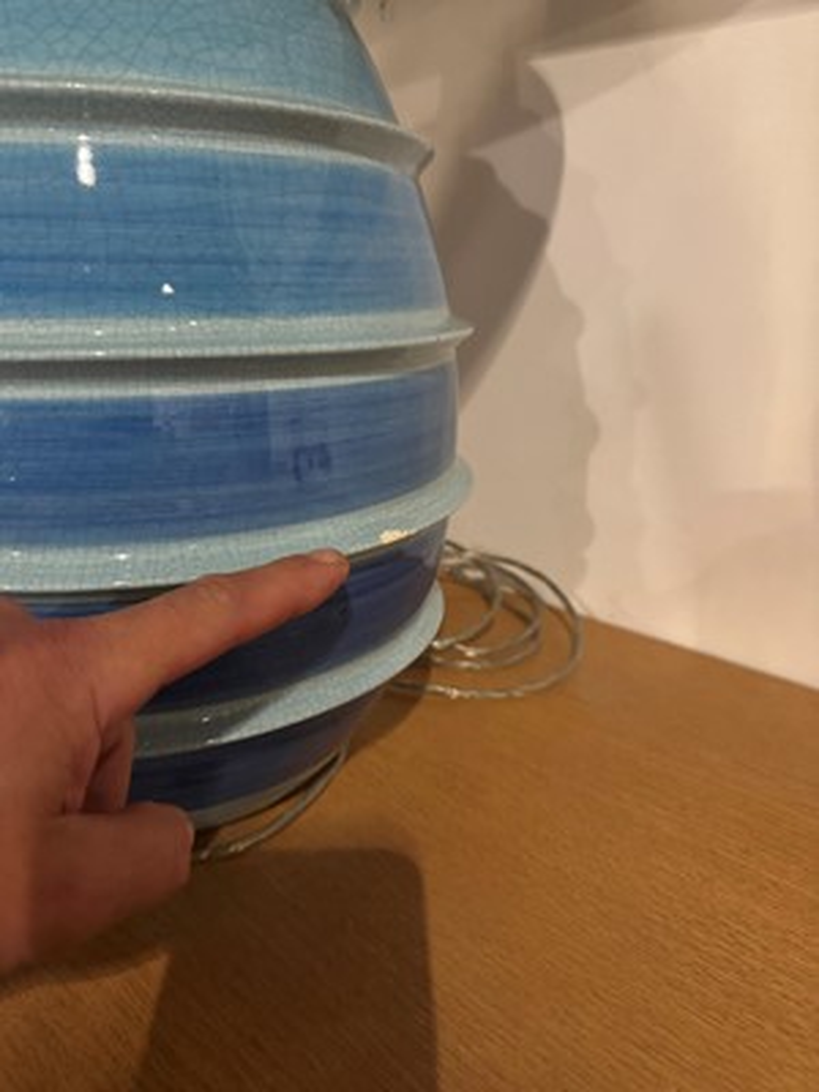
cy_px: 546
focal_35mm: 24
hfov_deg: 56.8
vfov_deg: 71.6
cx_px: 410
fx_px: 757
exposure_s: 1/33
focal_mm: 6.76
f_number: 1.78
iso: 1000
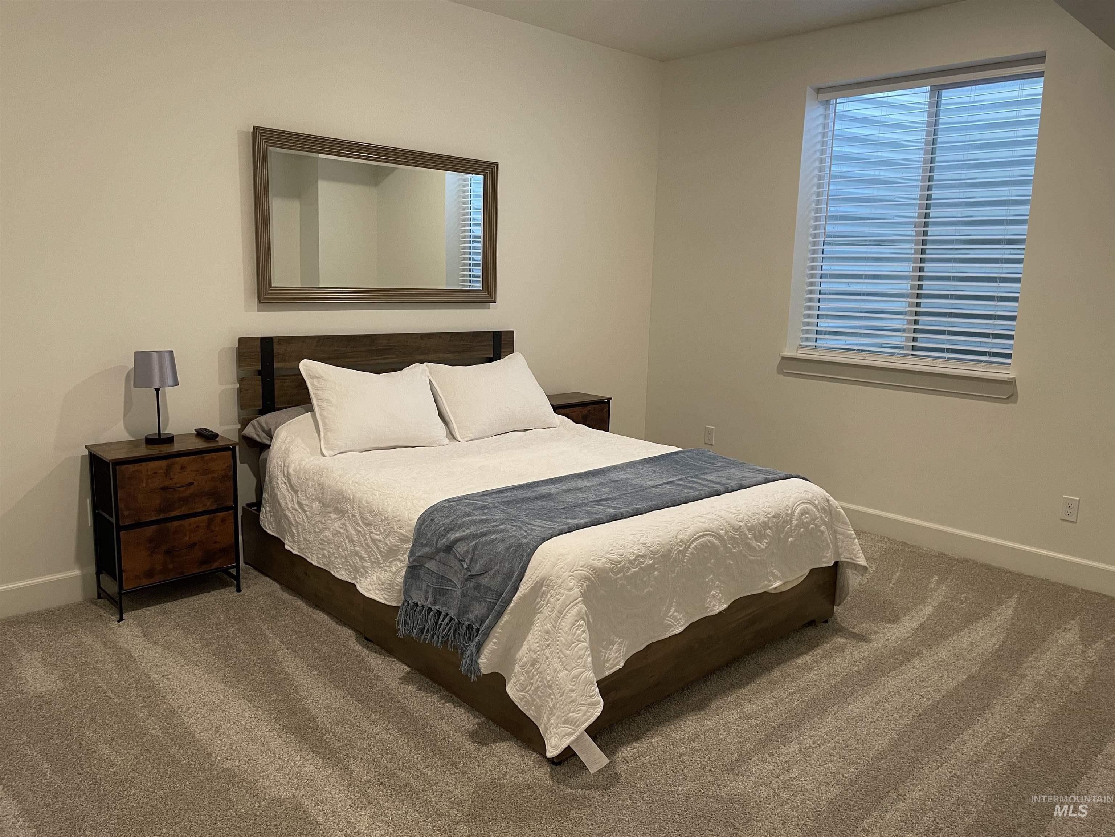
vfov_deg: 53.1
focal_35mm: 26
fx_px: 837
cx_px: 558
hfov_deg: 67.3
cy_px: 418
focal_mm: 4.2
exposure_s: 1/60
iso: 125
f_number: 1.6
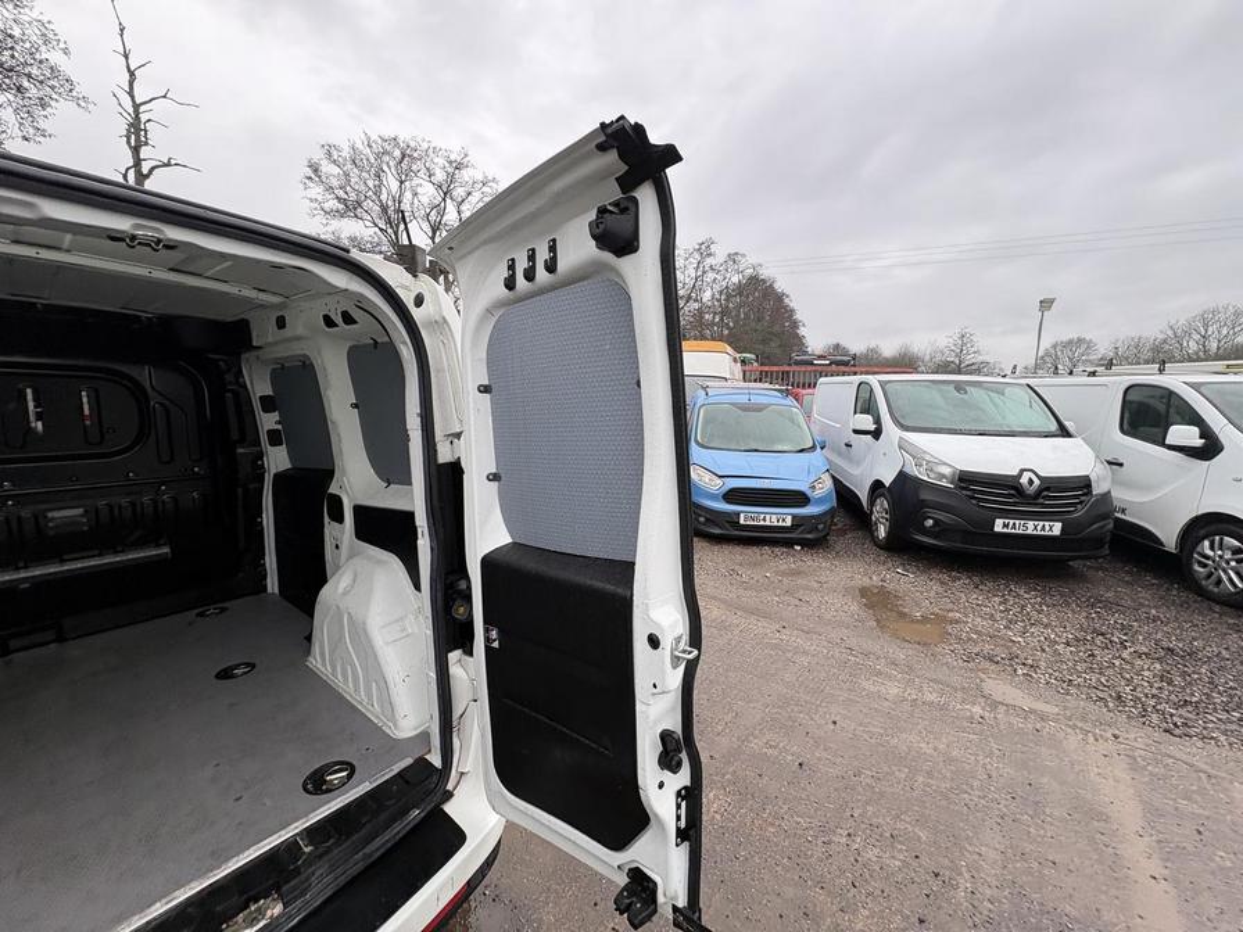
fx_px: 503
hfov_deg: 102.1
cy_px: 466
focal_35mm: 14
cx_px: 622
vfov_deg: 85.7
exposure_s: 1/99
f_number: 2.2
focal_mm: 2.22
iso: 50
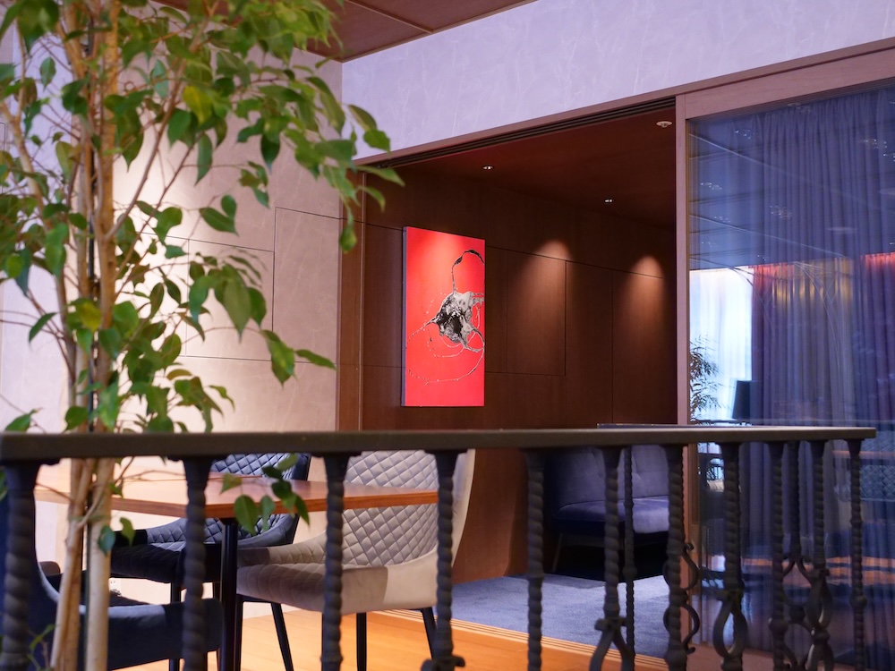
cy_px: 336
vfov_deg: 36.0
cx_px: 448
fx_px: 1034
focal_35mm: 40
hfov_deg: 46.8
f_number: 3.3
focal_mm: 20
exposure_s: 1/50
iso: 3200
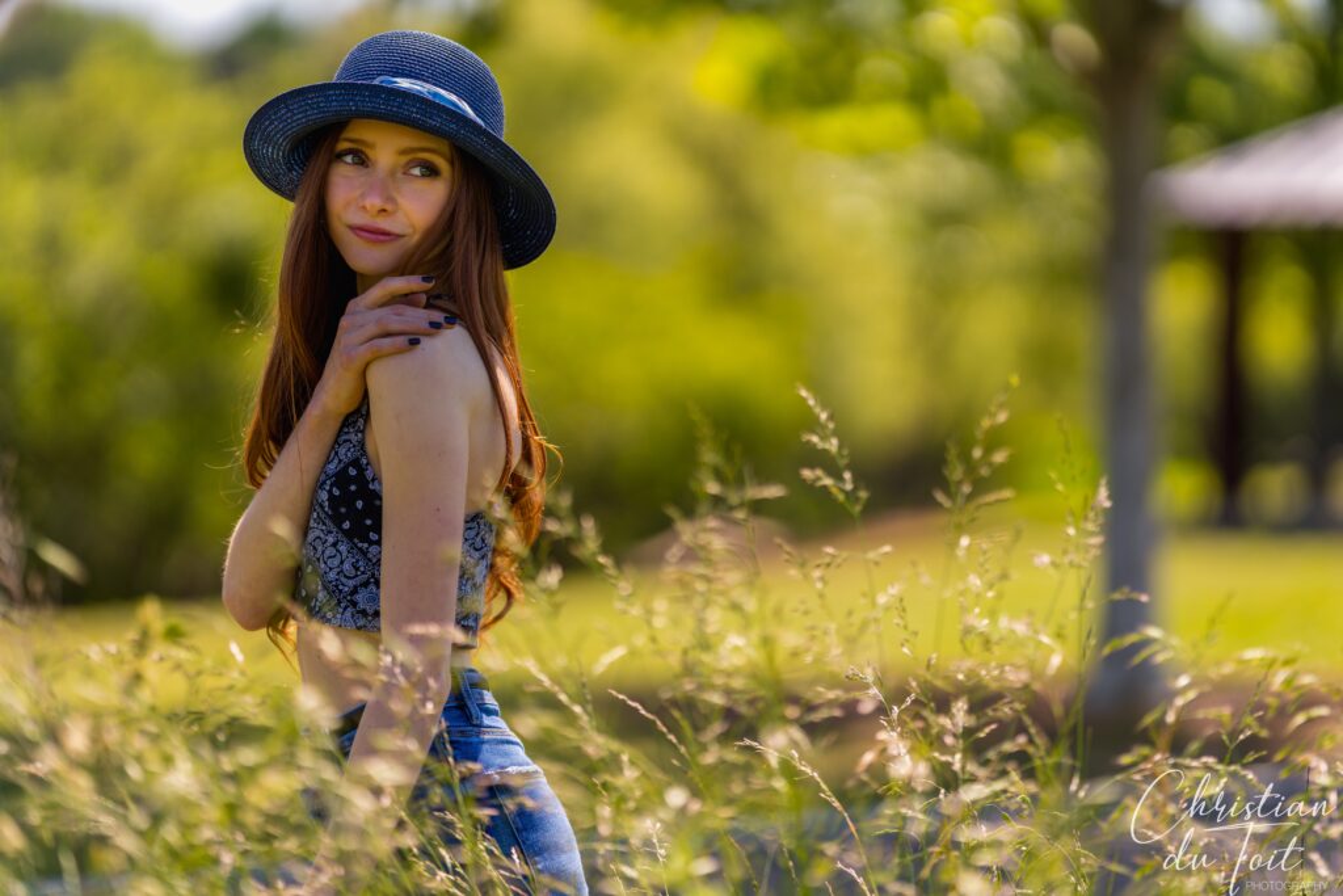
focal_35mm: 135
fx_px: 5037
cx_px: 672
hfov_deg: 15.2
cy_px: 448
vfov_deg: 10.2
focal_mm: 135
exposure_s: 1/2500
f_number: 1.8
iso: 100
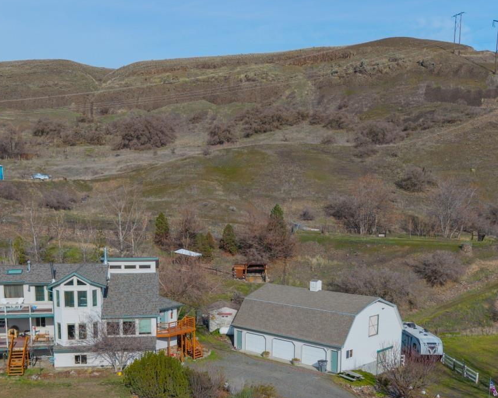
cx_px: 217
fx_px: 648
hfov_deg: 41.9
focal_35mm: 44
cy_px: 296
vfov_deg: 33.5
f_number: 1.8
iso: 130
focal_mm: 8.67
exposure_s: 1/5000
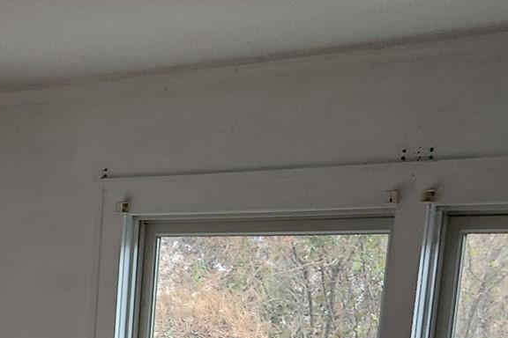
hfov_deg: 22.7
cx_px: -28
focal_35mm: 85
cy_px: 541
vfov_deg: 14.7
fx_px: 1199
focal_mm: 5.4
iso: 500
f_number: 1.8
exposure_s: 1/30
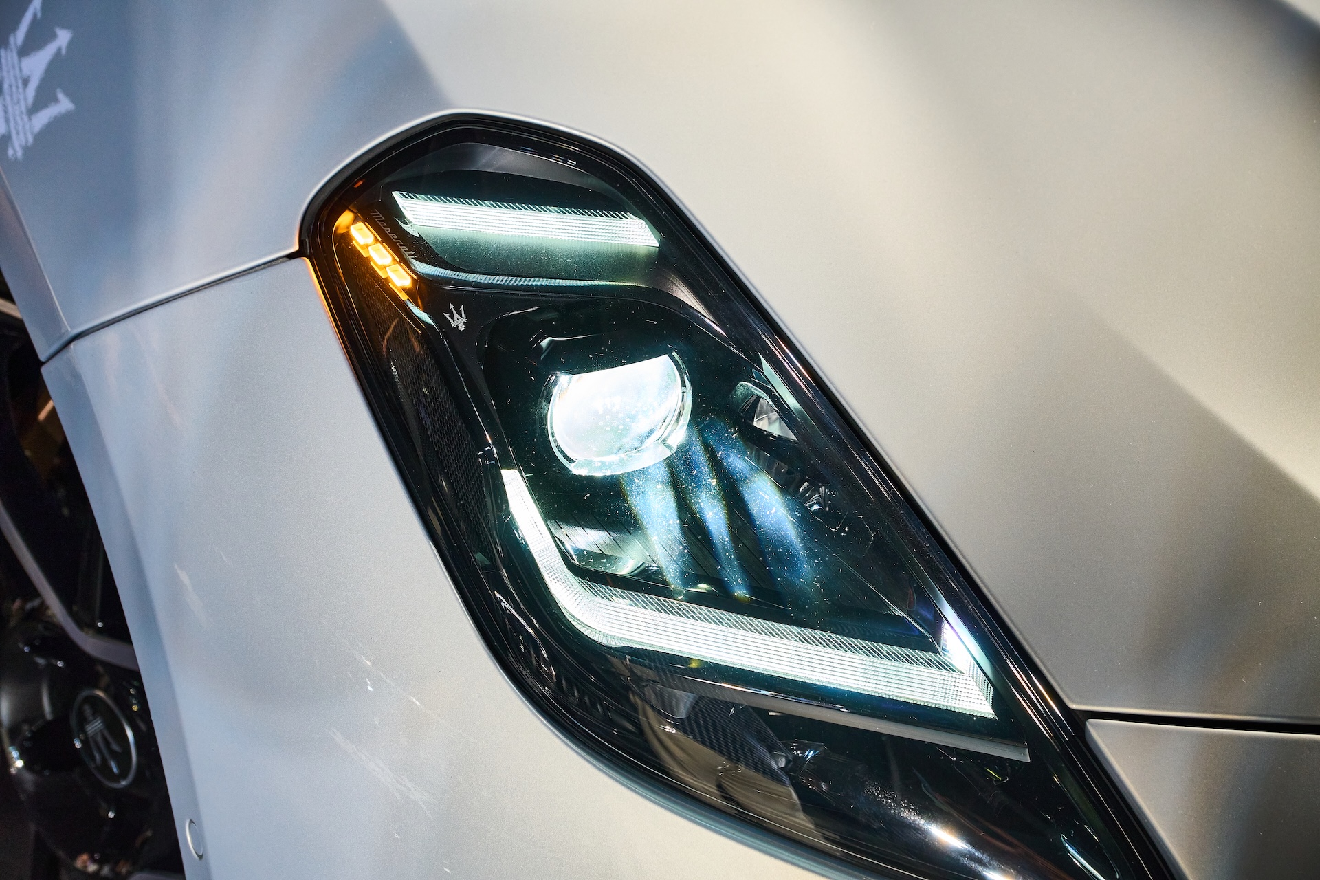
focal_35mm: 88
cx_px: 660
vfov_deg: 15.4
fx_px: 3245
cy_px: 440
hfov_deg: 23.0
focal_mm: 59
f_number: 5.6
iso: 800
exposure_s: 1/100
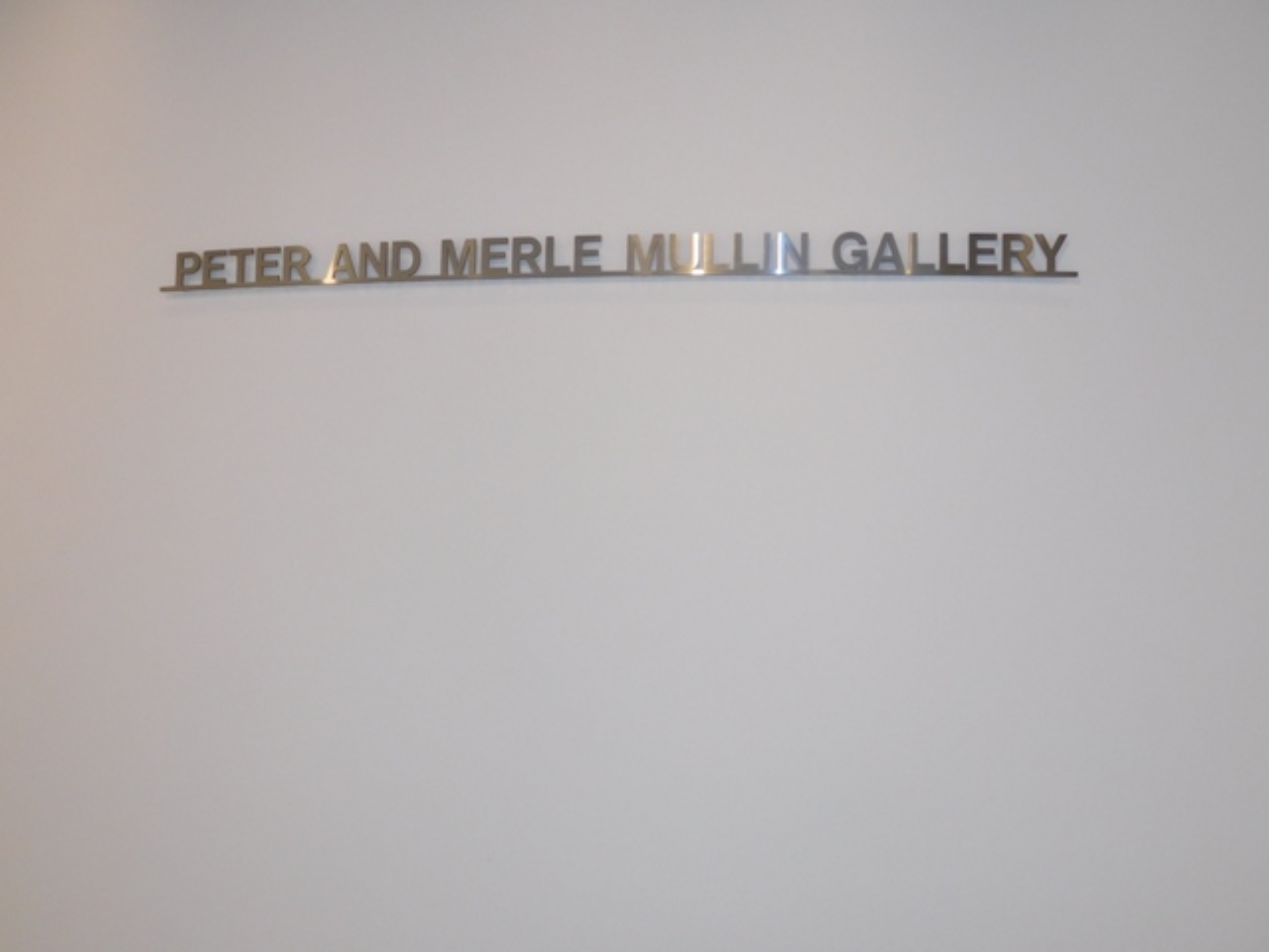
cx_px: 634
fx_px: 1283
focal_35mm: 35
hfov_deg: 52.6
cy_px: 476
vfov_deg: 40.7
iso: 125
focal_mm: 6.2
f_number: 3.8
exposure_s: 1/40
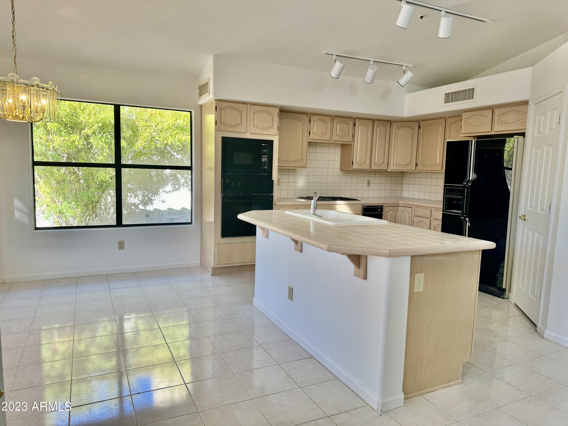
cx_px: 284
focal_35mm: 24
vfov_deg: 56.8
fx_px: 394
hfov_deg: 71.6
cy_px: 213
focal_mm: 6.86
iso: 64
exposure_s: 1/120
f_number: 1.78
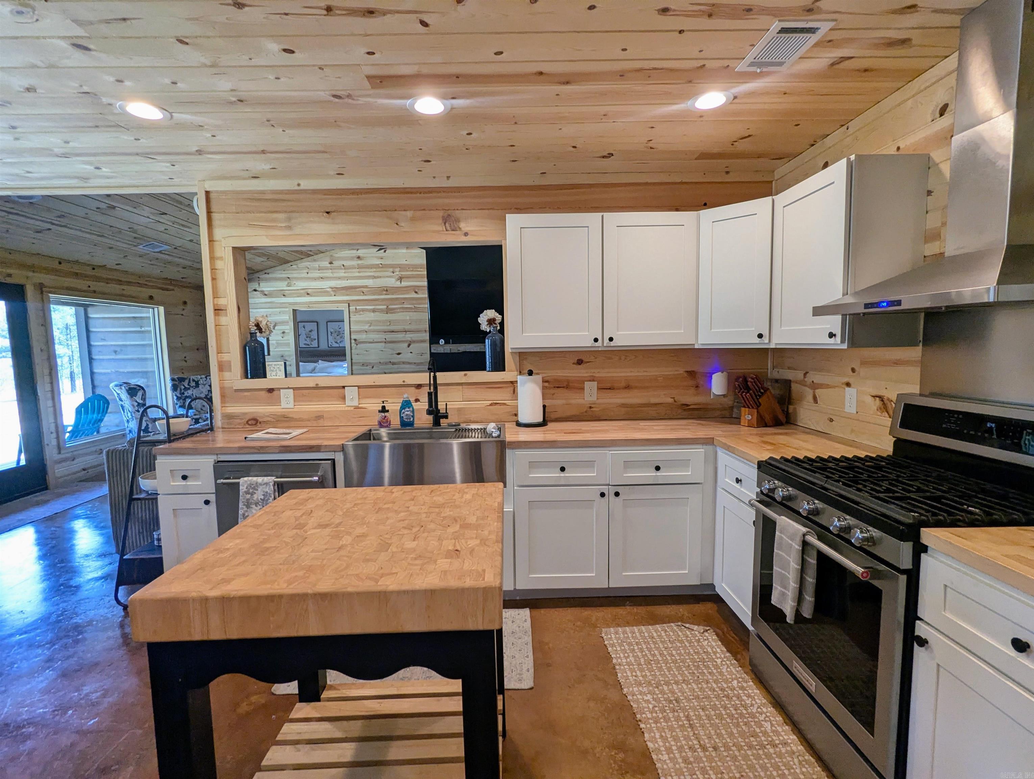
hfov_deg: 94.4
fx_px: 479
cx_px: 517
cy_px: 390
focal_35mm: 16
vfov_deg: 78.2
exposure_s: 1/120
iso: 175
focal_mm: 2.35
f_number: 2.2
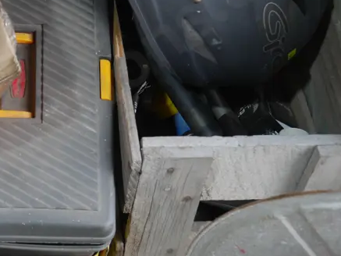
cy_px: 139
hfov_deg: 21.5
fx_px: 877
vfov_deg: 16.6
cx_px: 37
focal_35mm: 89
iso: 200
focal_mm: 19
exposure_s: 1/60
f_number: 4.1
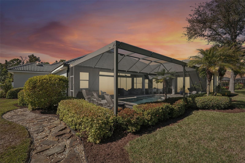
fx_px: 109
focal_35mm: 16
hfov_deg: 96.7
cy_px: 82
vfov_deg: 73.7
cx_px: 122
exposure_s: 1/640
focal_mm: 16
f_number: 8
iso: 400
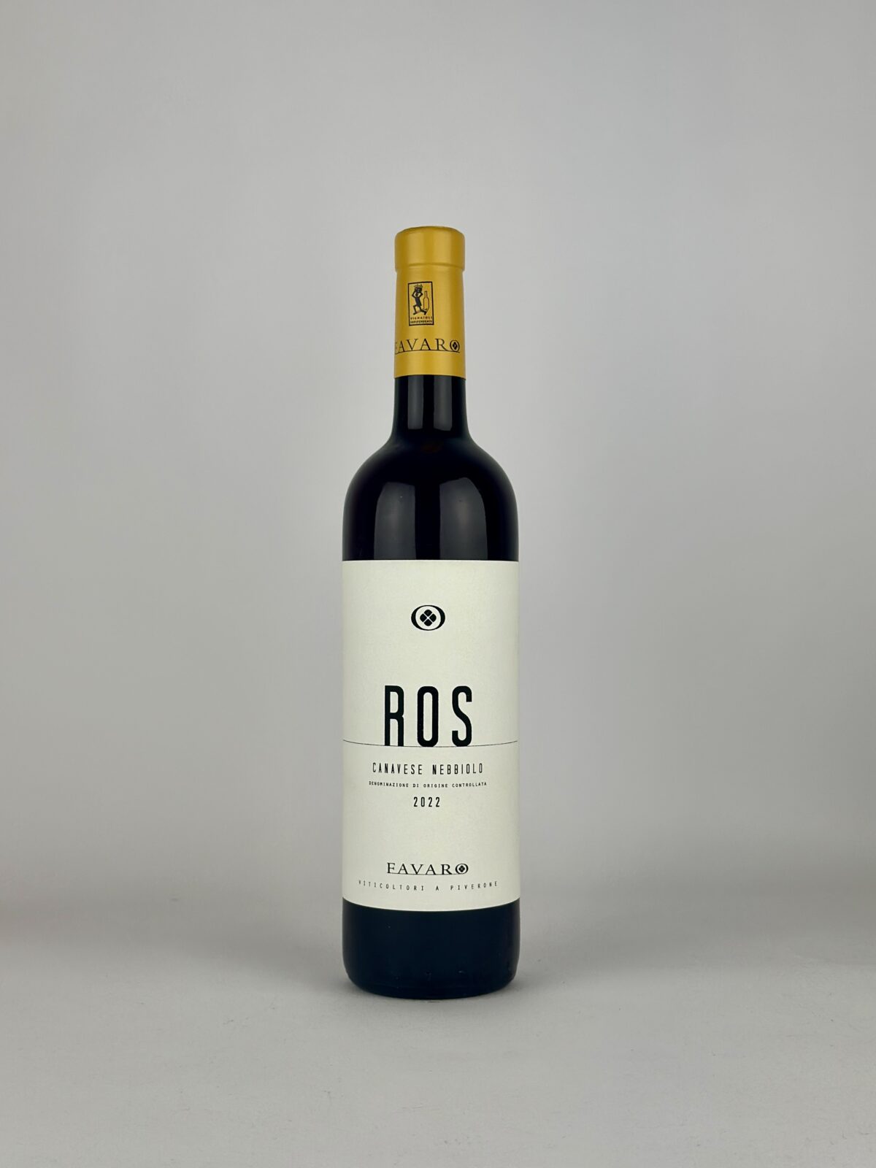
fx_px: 1620
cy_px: 584
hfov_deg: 30.3
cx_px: 438
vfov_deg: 39.7
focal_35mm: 48
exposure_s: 1/1171
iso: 80
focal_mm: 6.86
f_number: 1.78
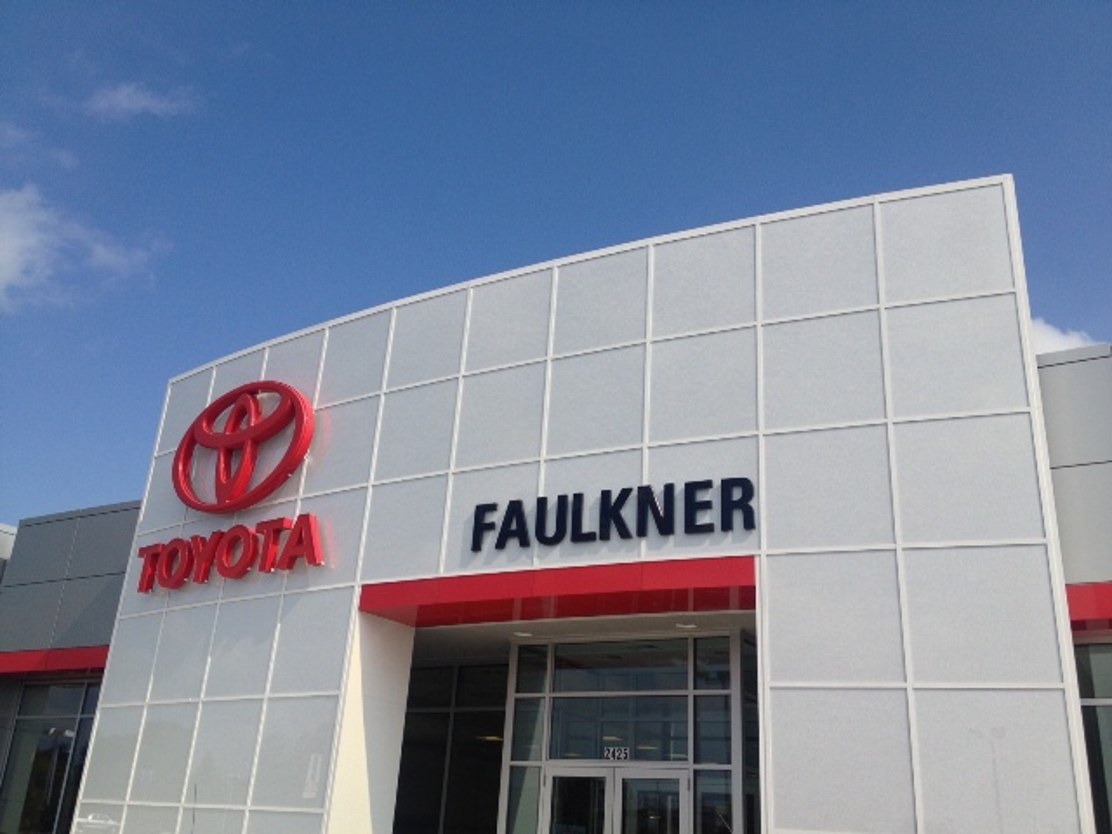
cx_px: 556
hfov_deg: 52.6
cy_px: 417
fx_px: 1124
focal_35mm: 35
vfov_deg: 40.7
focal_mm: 4.28
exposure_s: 1/2304
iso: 50
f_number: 2.4
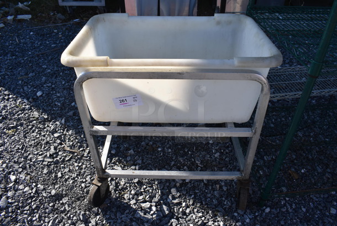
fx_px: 253
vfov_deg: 48.0
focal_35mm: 27
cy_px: 113
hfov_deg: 67.3
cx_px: 168
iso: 200
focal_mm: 18
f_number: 8
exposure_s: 1/400
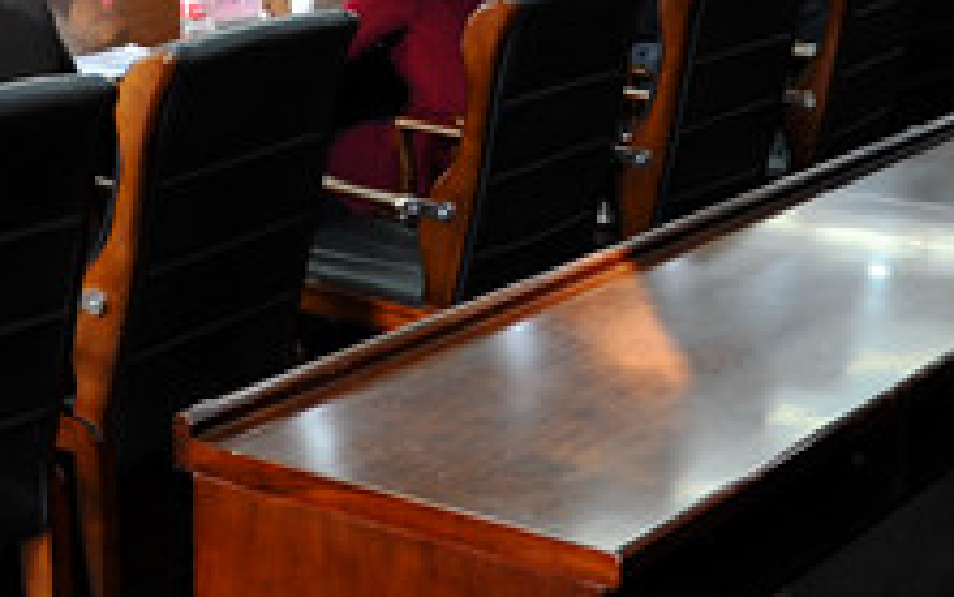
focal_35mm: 85
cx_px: 335
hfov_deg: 24.3
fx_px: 2211
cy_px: -155
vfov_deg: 14.8
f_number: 2.8
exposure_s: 1/125
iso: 1000
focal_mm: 29
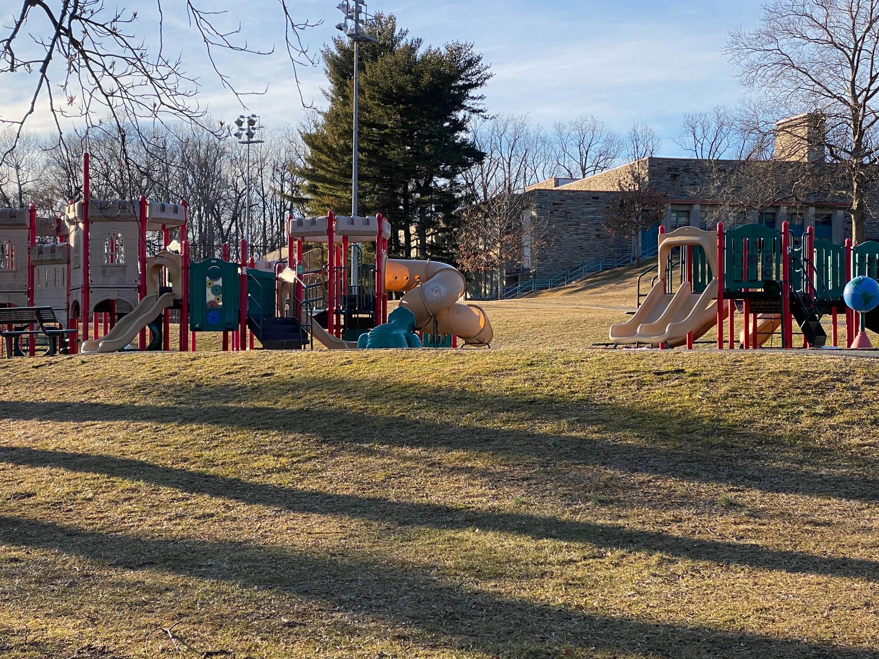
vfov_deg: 24.0
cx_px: 437
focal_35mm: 61
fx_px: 1549
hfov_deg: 31.7
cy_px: 333
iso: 20
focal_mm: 6
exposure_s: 1/1043
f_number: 2
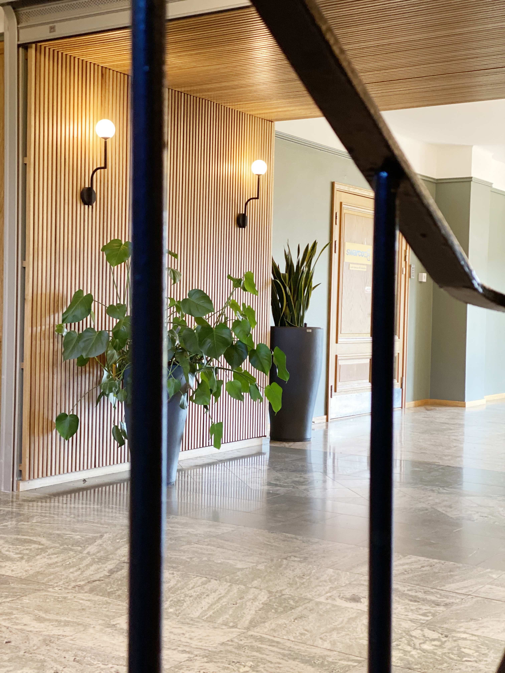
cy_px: 336
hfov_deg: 28.0
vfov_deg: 36.8
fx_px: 1011
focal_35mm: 52
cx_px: 252
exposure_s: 1/33
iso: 200
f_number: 2
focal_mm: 6
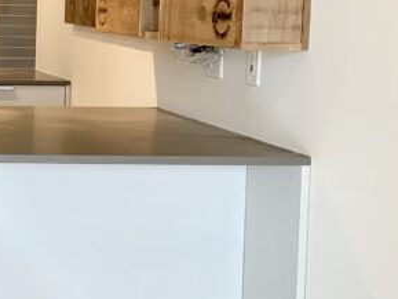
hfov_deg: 18.9
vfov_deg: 16.0
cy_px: 76
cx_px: -185
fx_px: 1058
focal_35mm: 92
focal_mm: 4.25
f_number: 1.8
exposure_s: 1/60
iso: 80
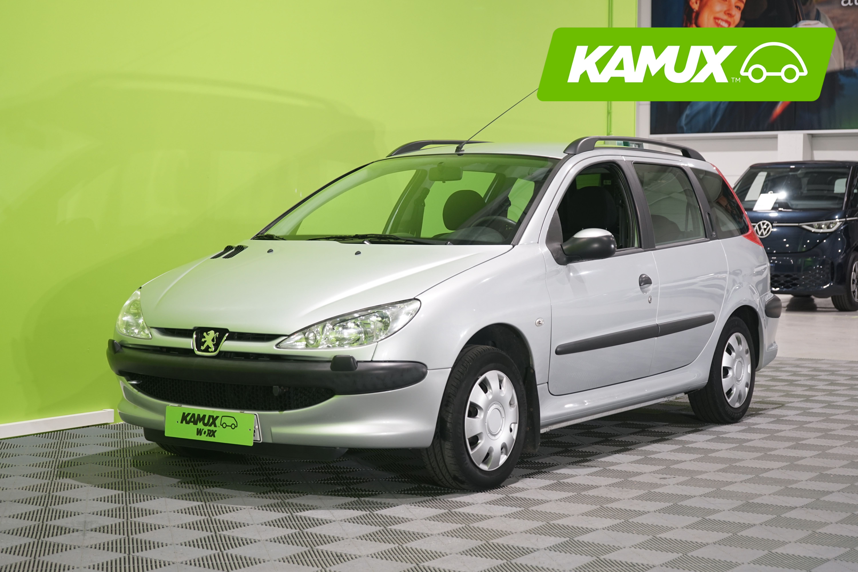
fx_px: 1501
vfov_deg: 21.6
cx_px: 429
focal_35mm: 63
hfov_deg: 31.9
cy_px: 286
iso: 500
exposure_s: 1/20
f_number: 5.6
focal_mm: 63
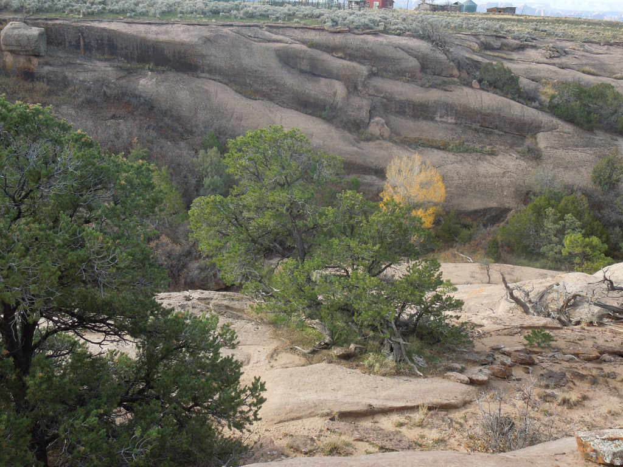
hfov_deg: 47.9
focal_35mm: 39
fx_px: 702
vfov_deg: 36.8
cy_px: 234
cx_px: 312
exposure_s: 1/250
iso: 100
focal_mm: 7
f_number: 3.8
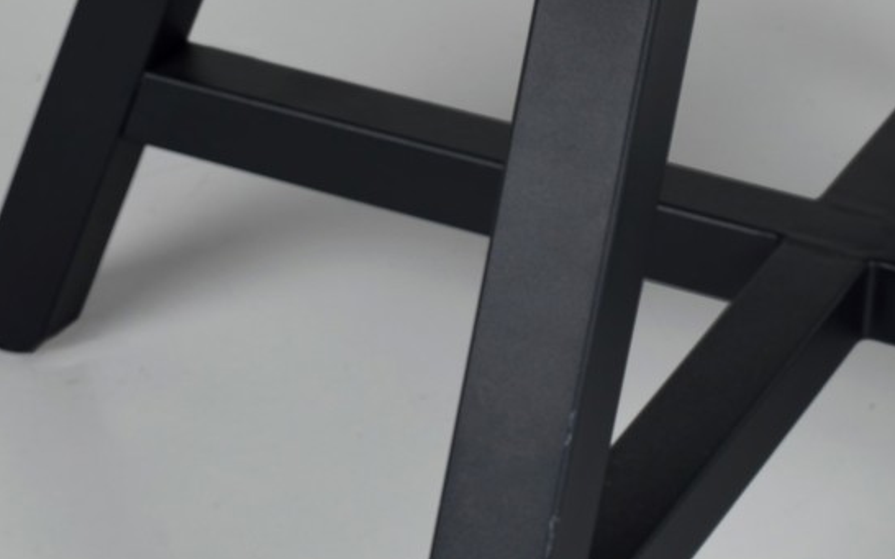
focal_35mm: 140
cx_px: 226
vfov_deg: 9.3
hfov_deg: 14.9
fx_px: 3414
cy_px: 16
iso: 100
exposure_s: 1/160
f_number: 16
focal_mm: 50
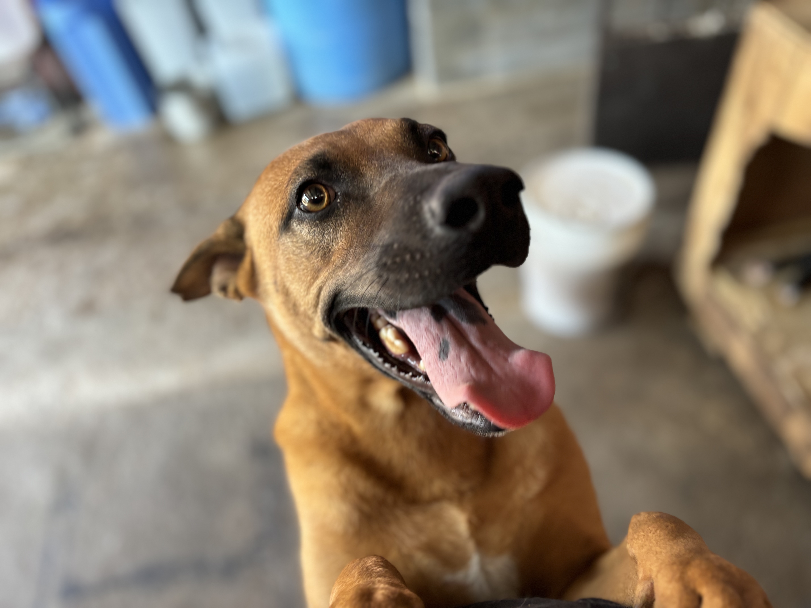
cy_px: 304
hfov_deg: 67.3
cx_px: 406
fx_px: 609
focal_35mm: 26
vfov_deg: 53.1
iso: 160
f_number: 1.6
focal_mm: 5.96
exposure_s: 1/60
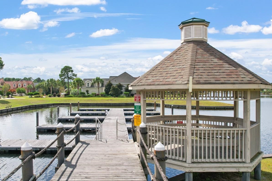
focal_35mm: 30
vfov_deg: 43.6
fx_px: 227
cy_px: 93
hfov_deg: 61.7
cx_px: 119
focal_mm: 8.38
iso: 100
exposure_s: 1/100
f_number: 2.8
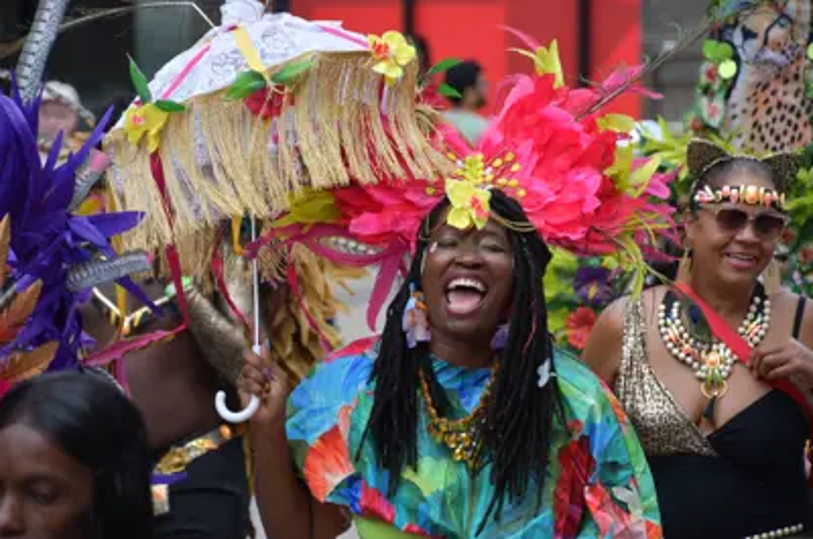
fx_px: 4891
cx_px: 406
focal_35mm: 217
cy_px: 270
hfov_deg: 9.5
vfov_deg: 6.3
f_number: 6
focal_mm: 145
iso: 450
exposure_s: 1/500
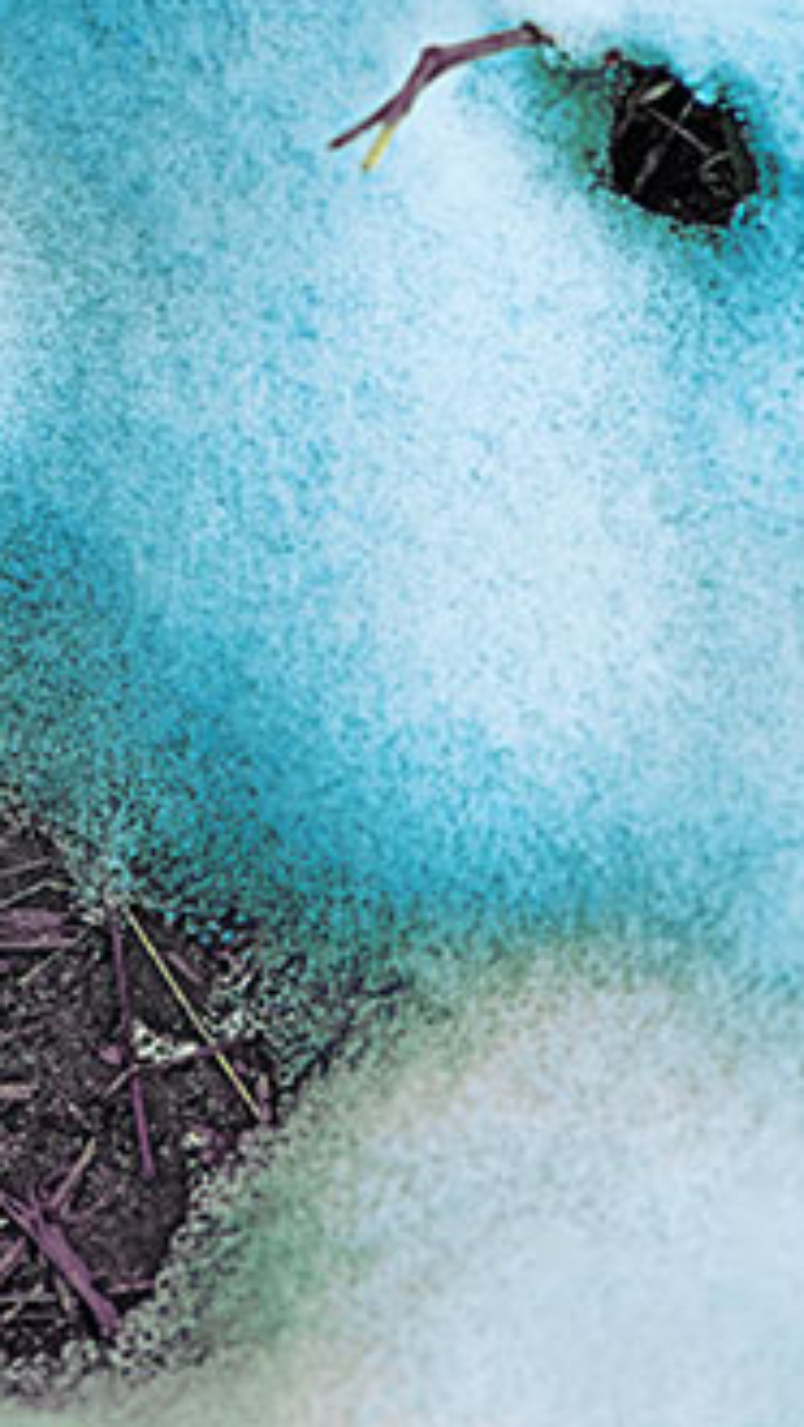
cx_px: -147
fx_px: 12601
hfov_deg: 3.6
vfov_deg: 6.5
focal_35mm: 333
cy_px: 711
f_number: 7.1
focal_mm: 210
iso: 64
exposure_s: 1/250
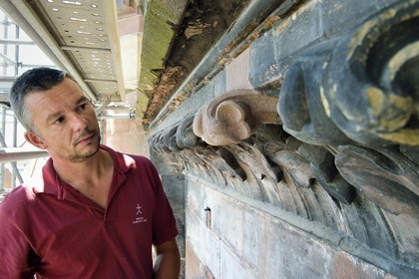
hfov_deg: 58.7
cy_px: 140
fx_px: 372
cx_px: 210
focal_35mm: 32
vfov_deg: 41.1
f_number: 10
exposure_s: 1/100
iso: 800
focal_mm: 32
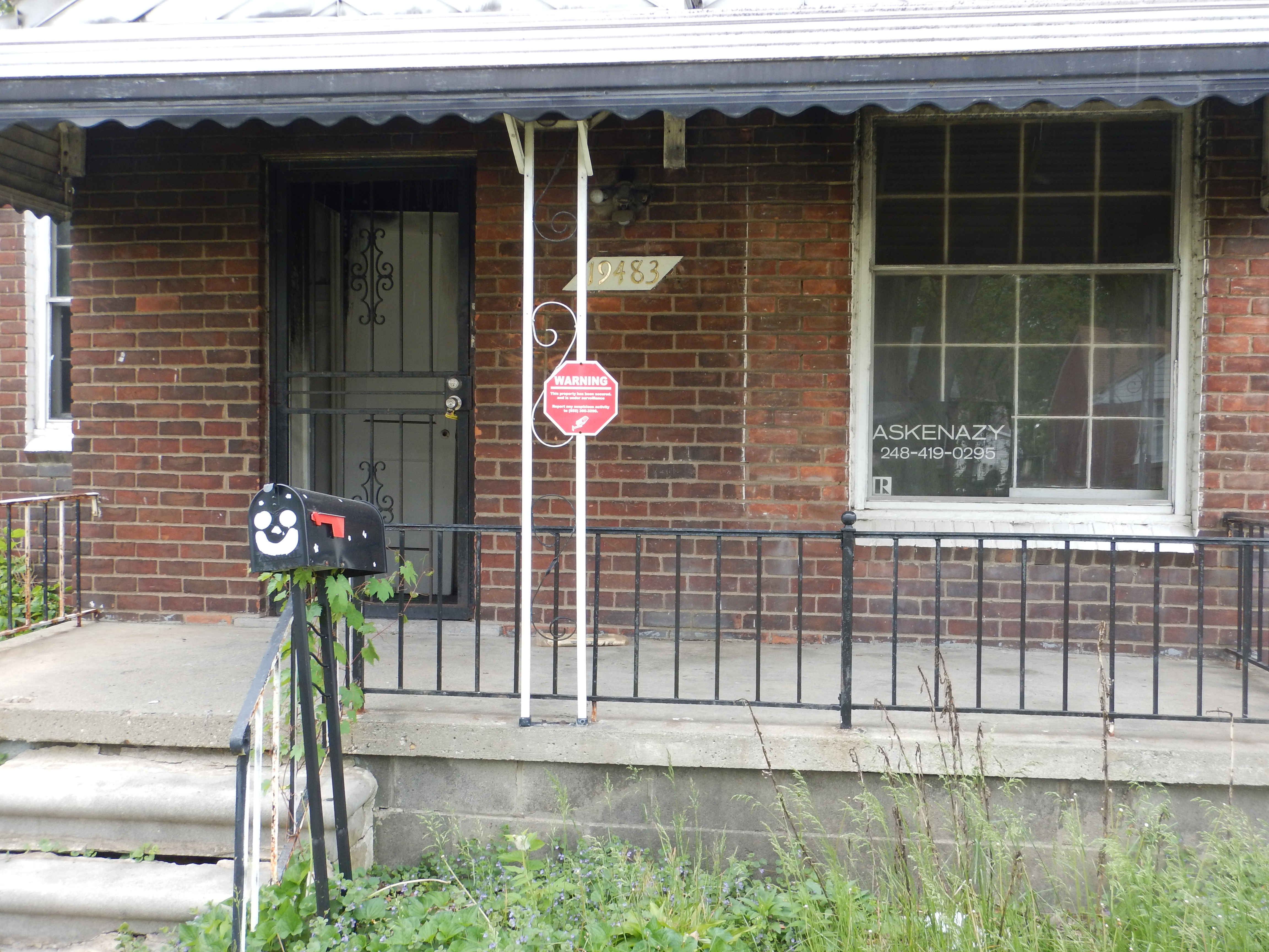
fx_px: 1356
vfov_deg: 38.7
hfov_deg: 50.1
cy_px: 476
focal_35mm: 37
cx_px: 634
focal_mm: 6.6
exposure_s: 1/100
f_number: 4.2
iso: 125
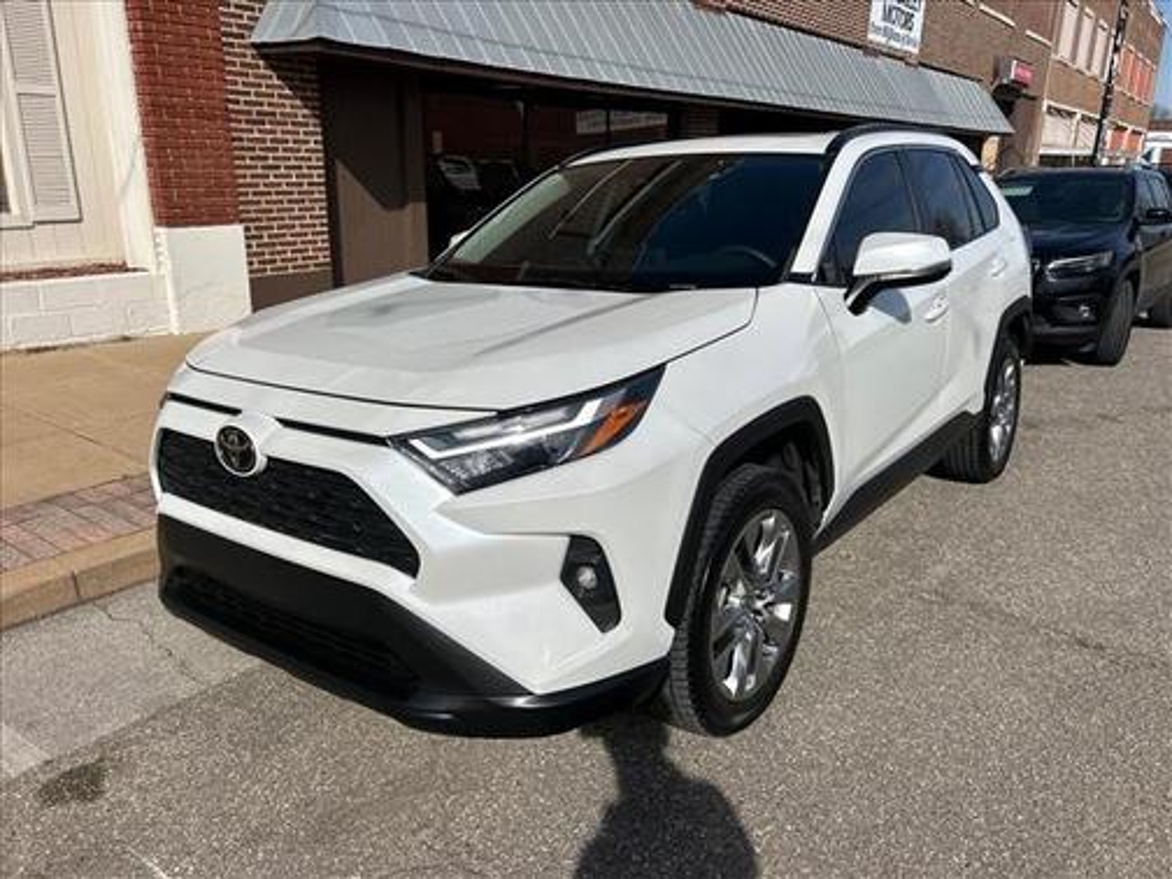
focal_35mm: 26
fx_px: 880
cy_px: 440
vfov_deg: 53.1
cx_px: 586
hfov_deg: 67.3
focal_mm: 5.7
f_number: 1.5
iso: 50
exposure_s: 1/8696
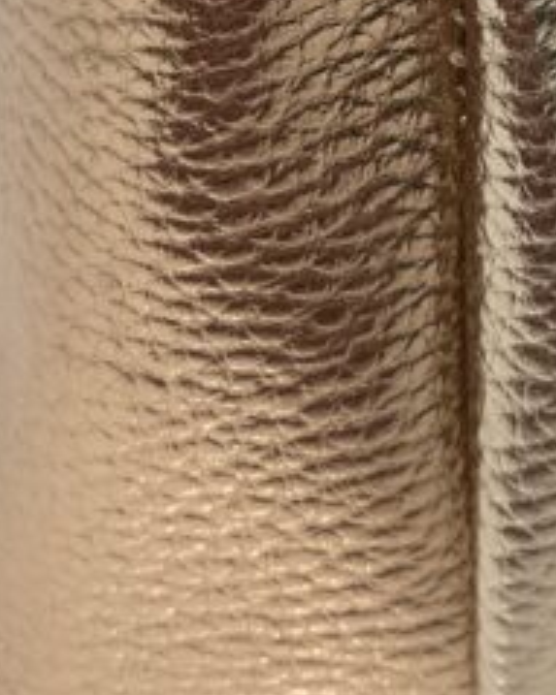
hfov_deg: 17.4
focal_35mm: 85
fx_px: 1750
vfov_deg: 20.4
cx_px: 617
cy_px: -230
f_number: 1.6
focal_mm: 5.1
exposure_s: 1/50
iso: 160
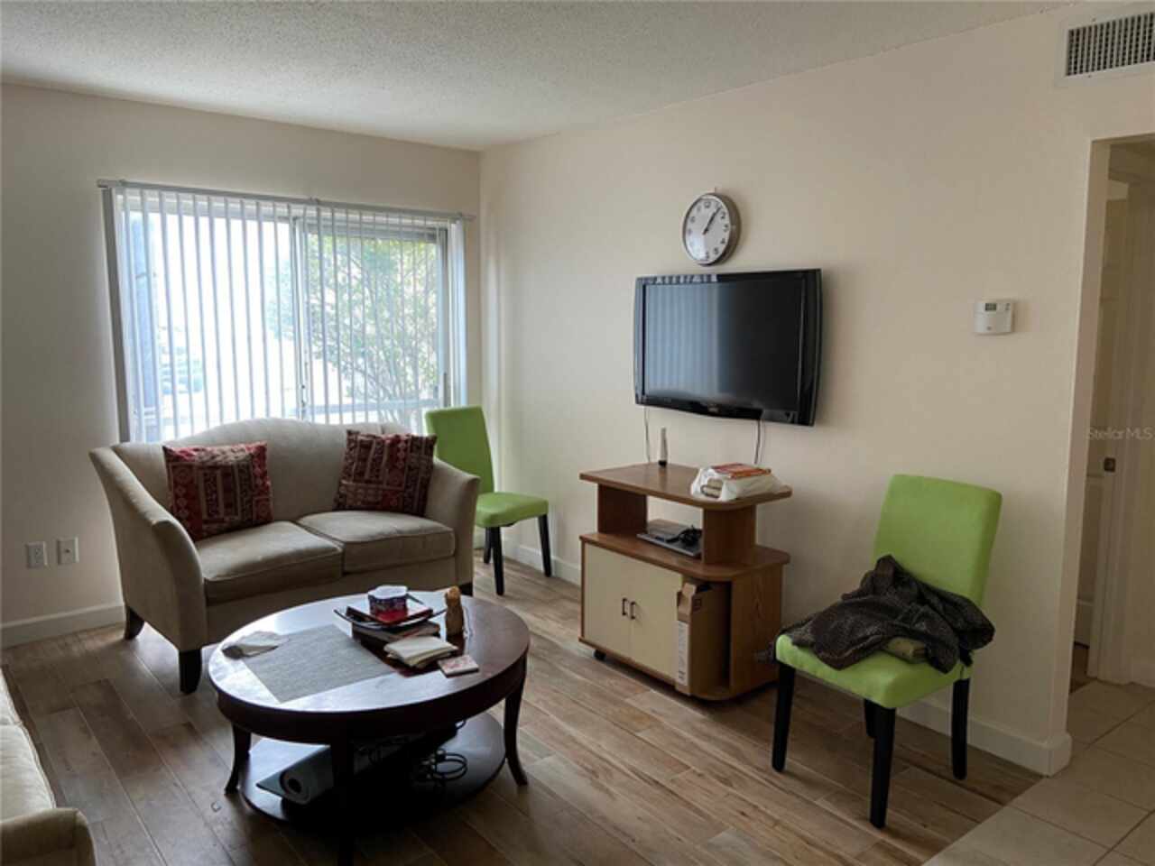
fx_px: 868
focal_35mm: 26
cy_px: 433
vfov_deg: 53.1
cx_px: 578
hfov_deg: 67.3
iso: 100
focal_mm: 4.25
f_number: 1.8
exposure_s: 1/60
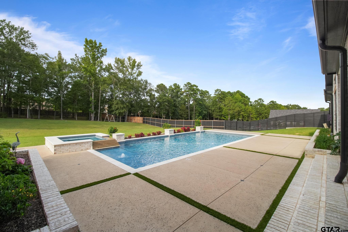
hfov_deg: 100.4
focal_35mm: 15
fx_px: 145
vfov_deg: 77.3
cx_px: 174
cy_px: 116
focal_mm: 10
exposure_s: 1/80
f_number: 9
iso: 250
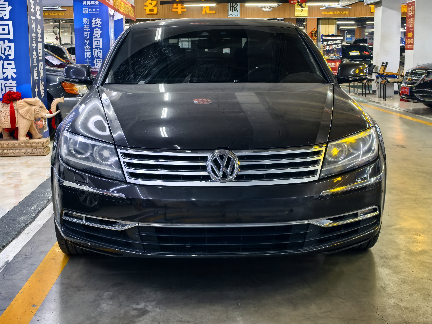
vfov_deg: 27.0
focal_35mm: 54
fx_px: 674
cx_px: 216
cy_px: 162
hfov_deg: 35.5
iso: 200
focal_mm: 5.75
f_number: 2
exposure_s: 1/100
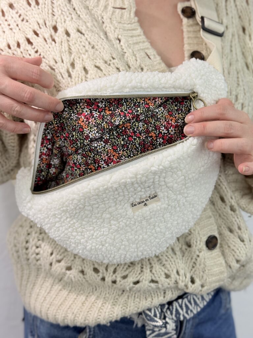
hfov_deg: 30.3
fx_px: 468
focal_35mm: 48
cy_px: 169
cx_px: 126
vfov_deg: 39.7
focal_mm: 6.76
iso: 125
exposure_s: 1/50
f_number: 1.78
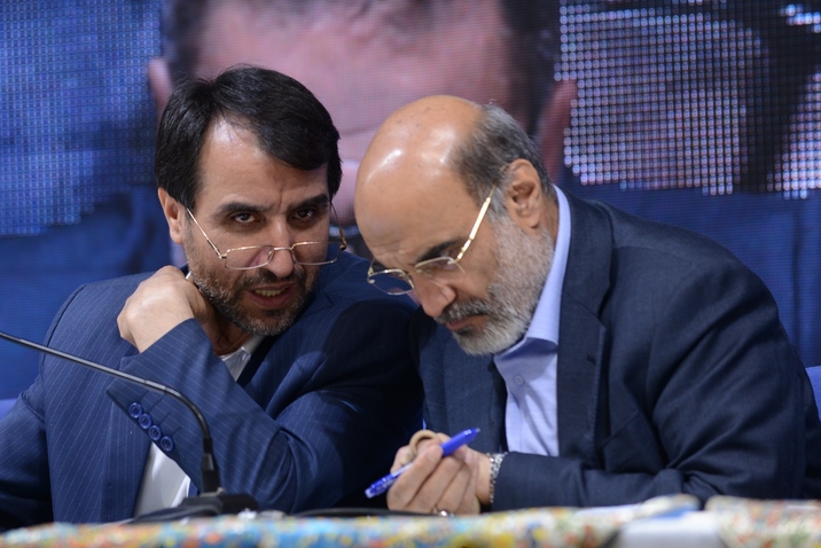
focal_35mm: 335
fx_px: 7643
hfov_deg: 6.1
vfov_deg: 4.1
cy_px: 209
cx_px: 199
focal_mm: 200
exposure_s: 1/100
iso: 500
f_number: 4
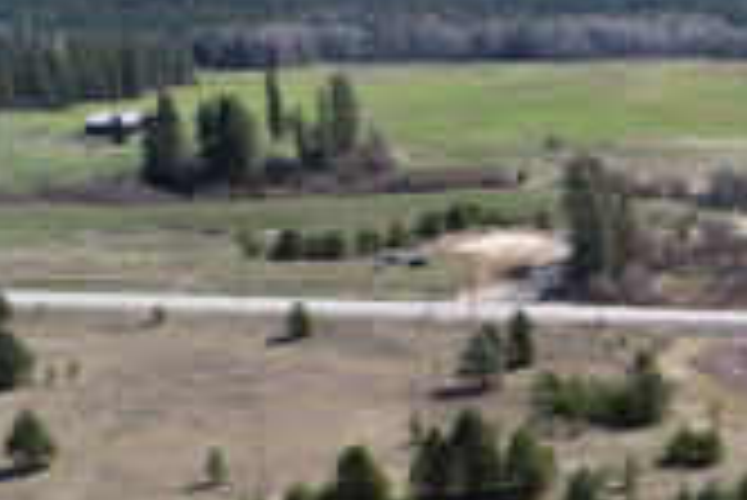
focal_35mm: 65
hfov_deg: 28.3
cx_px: 810
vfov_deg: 20.6
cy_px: 437
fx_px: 1350
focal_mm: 8.8
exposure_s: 1/320
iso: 100
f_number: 5.6
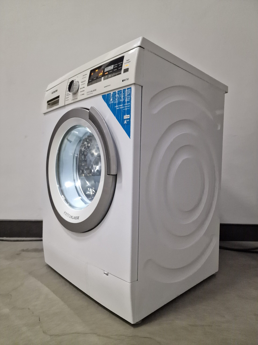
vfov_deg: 73.9
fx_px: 229
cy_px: 172
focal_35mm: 23
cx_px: 129
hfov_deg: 58.9
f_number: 1.8
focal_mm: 6.4
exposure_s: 1/100
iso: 1000
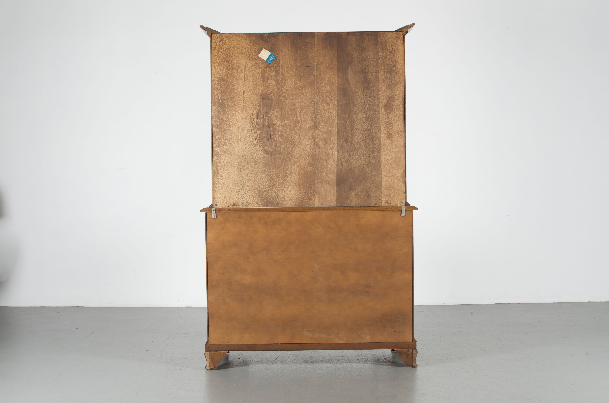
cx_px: 304
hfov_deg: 37.9
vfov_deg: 25.6
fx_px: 886
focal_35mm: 52
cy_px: 202
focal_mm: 35
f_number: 6.3
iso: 100
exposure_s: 1/125
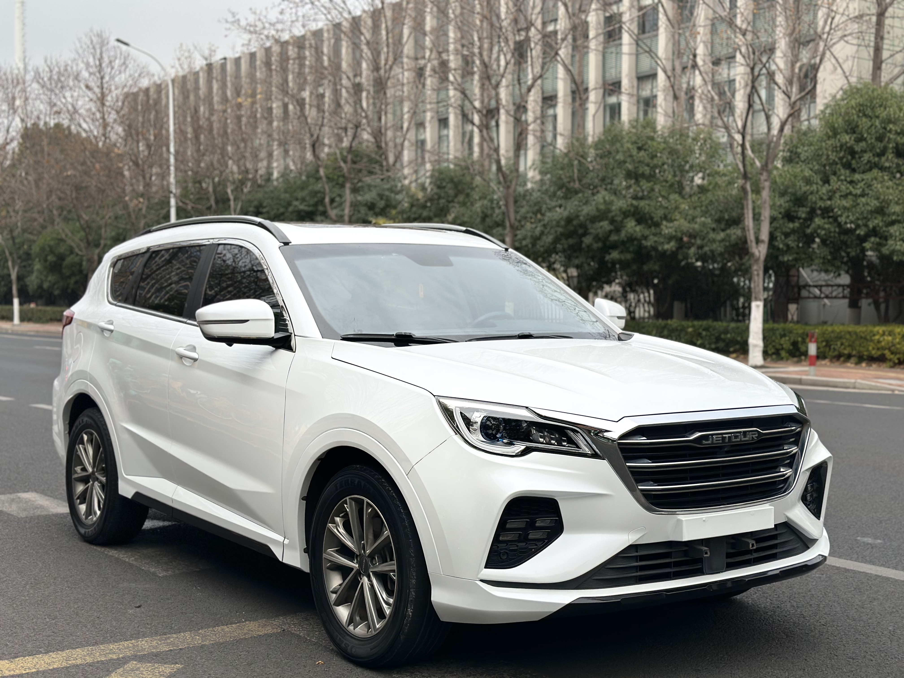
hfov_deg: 39.7
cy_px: 339
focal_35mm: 48
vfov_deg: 30.3
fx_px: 1254
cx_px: 452
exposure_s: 1/627
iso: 80
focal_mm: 6.86
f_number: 1.78
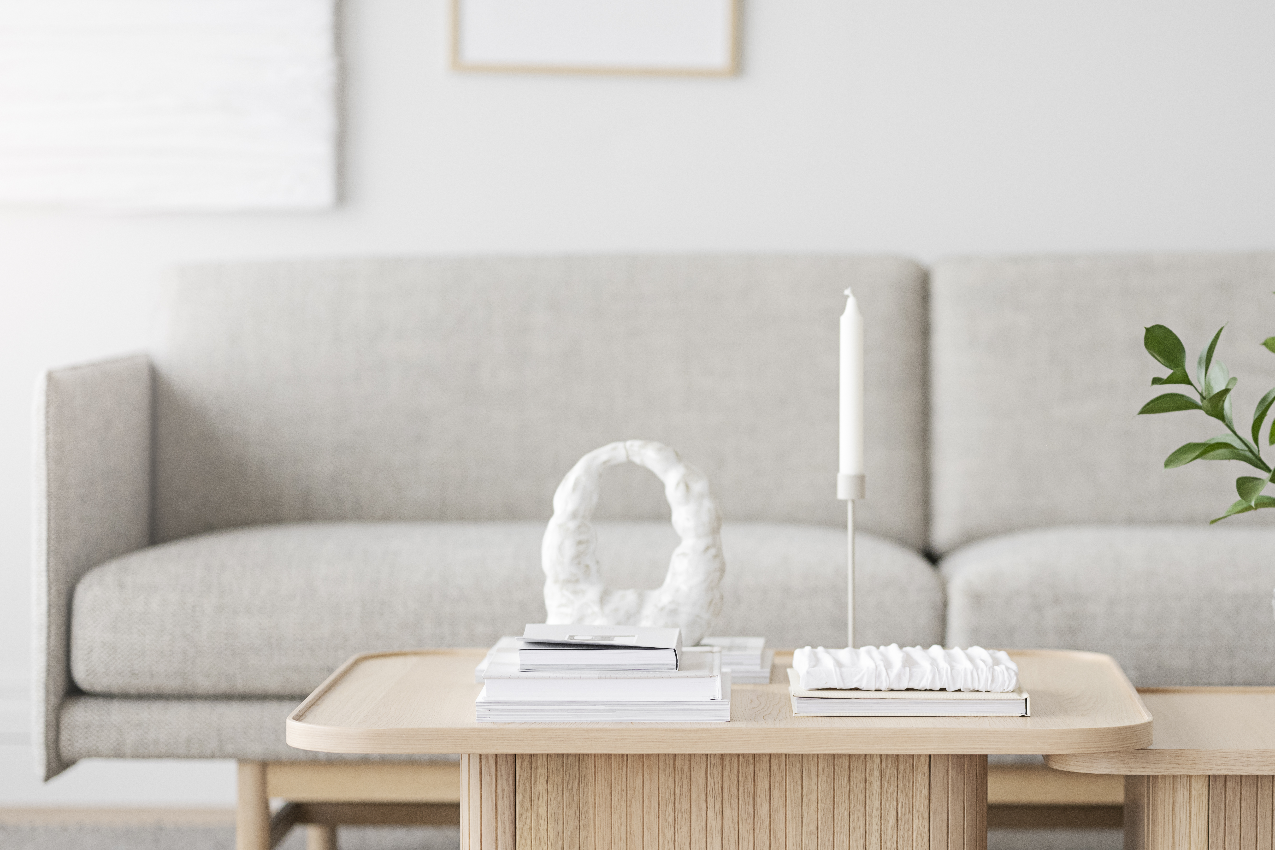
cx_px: 925
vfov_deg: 10.4
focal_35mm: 132
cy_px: 599
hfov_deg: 15.5
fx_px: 4675
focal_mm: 85
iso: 500
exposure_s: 1/640
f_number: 1.8
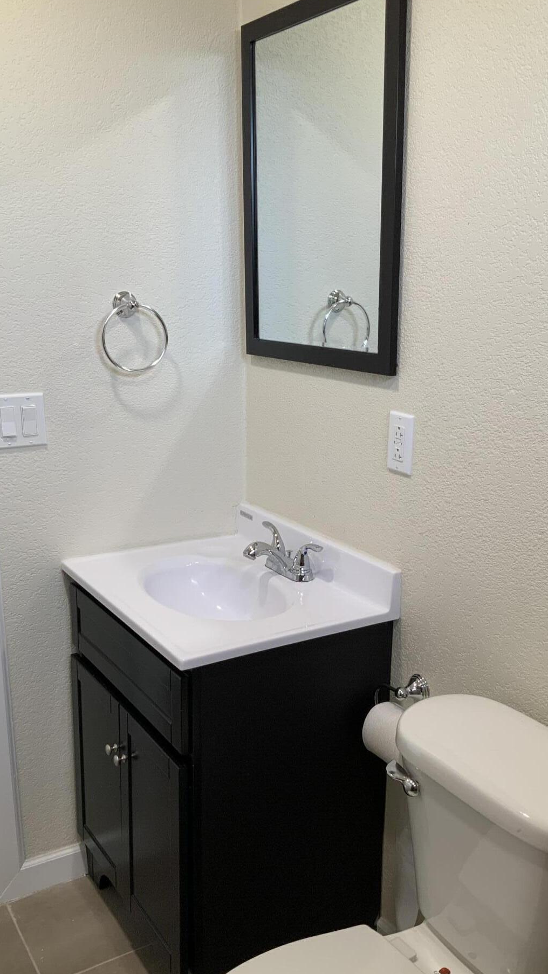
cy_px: 506
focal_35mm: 35
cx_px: 299
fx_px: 904
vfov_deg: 56.6
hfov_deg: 33.7
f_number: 1.8
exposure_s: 1/60
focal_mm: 3
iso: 40
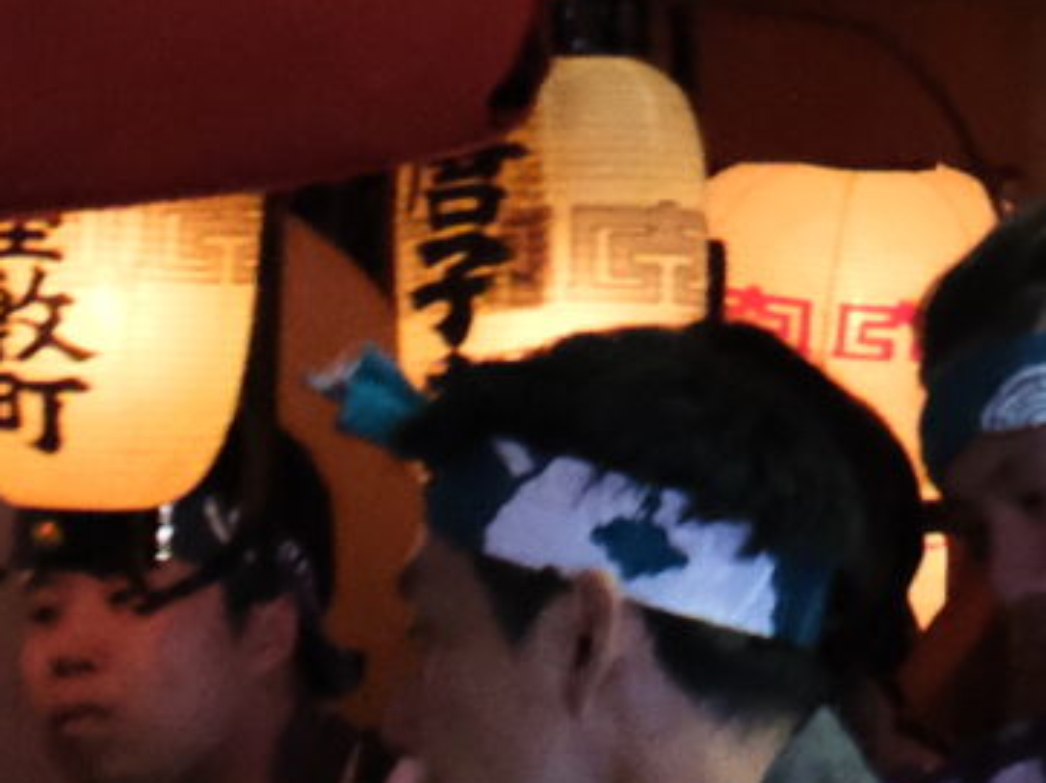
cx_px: 1884
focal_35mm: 279
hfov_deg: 6.9
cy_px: -1287
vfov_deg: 5.1
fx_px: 8425
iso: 12800
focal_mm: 27.5
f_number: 4
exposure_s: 1/140
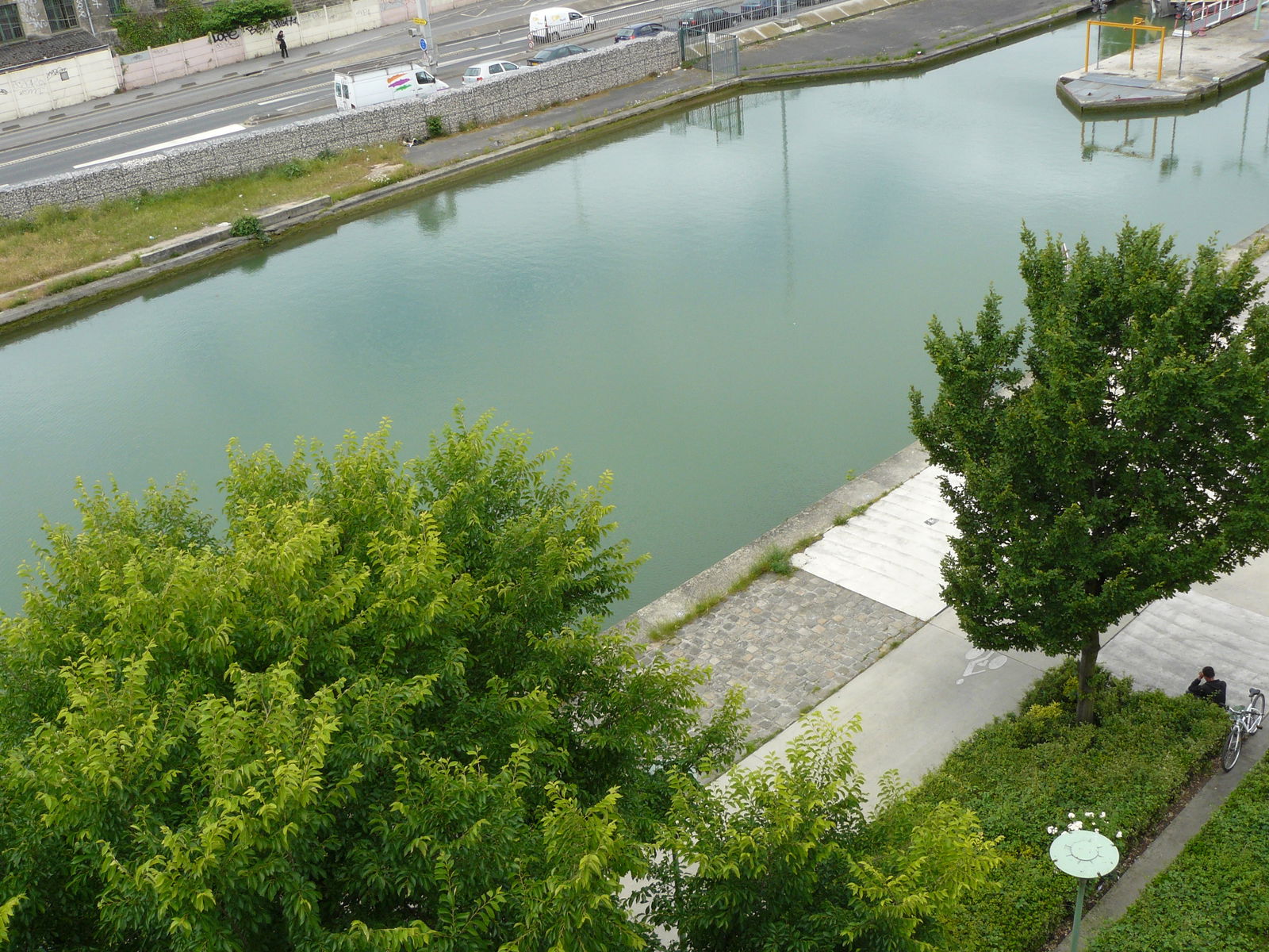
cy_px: 476
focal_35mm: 36
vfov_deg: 39.7
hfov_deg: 51.4
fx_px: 1320
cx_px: 634
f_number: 5.6
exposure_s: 1/200
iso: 100
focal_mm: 6
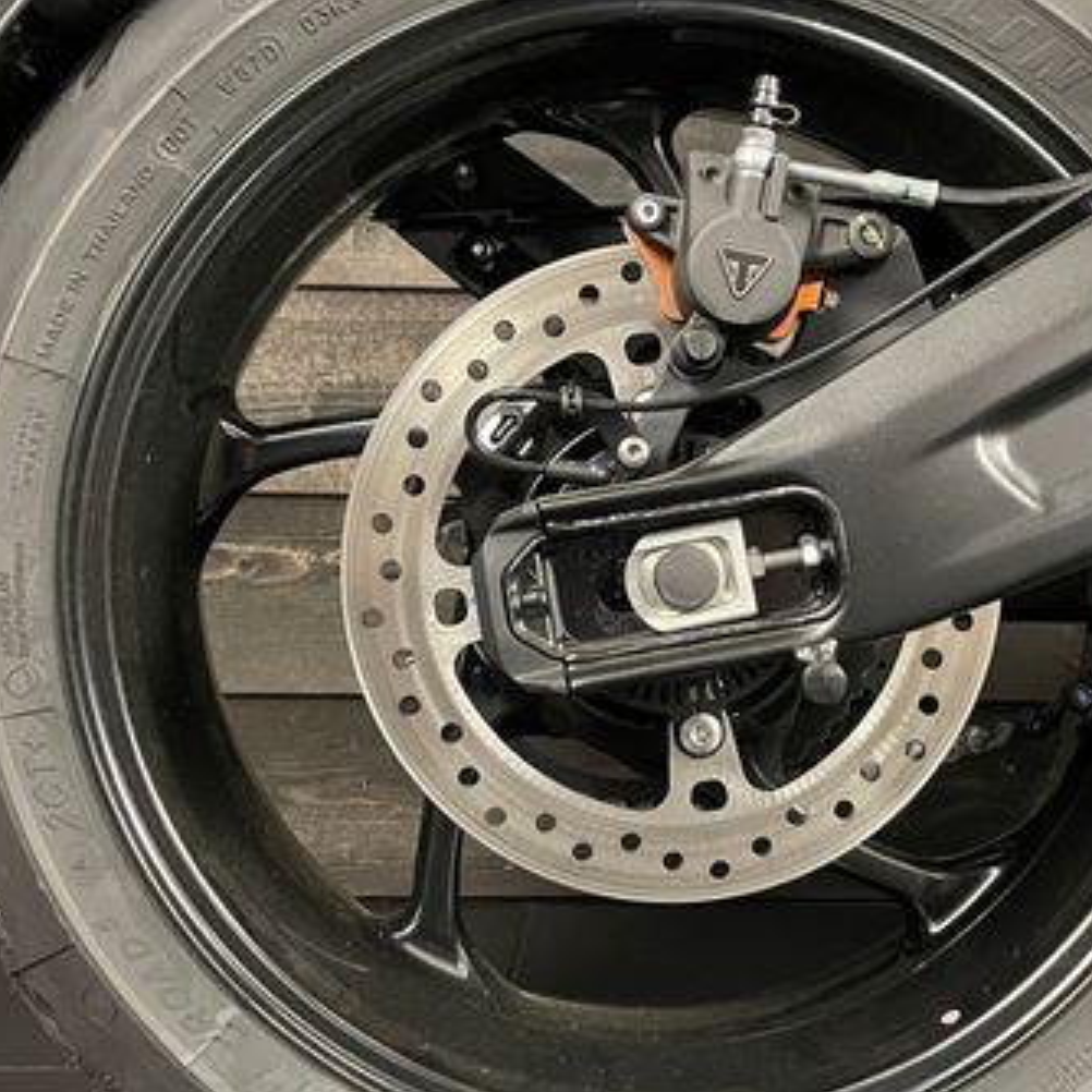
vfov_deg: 38.3
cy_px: 546
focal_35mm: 44
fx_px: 1570
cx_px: 660
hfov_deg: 38.2
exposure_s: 1/25
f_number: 1.6
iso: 640
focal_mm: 4.2
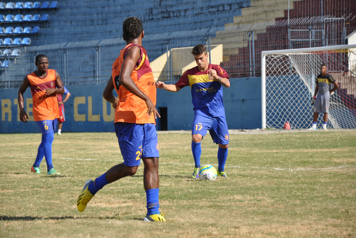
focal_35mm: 159
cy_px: 119
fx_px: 1567
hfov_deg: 13.0
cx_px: 177
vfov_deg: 8.7
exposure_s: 1/1250
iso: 400
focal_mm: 105
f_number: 5.6
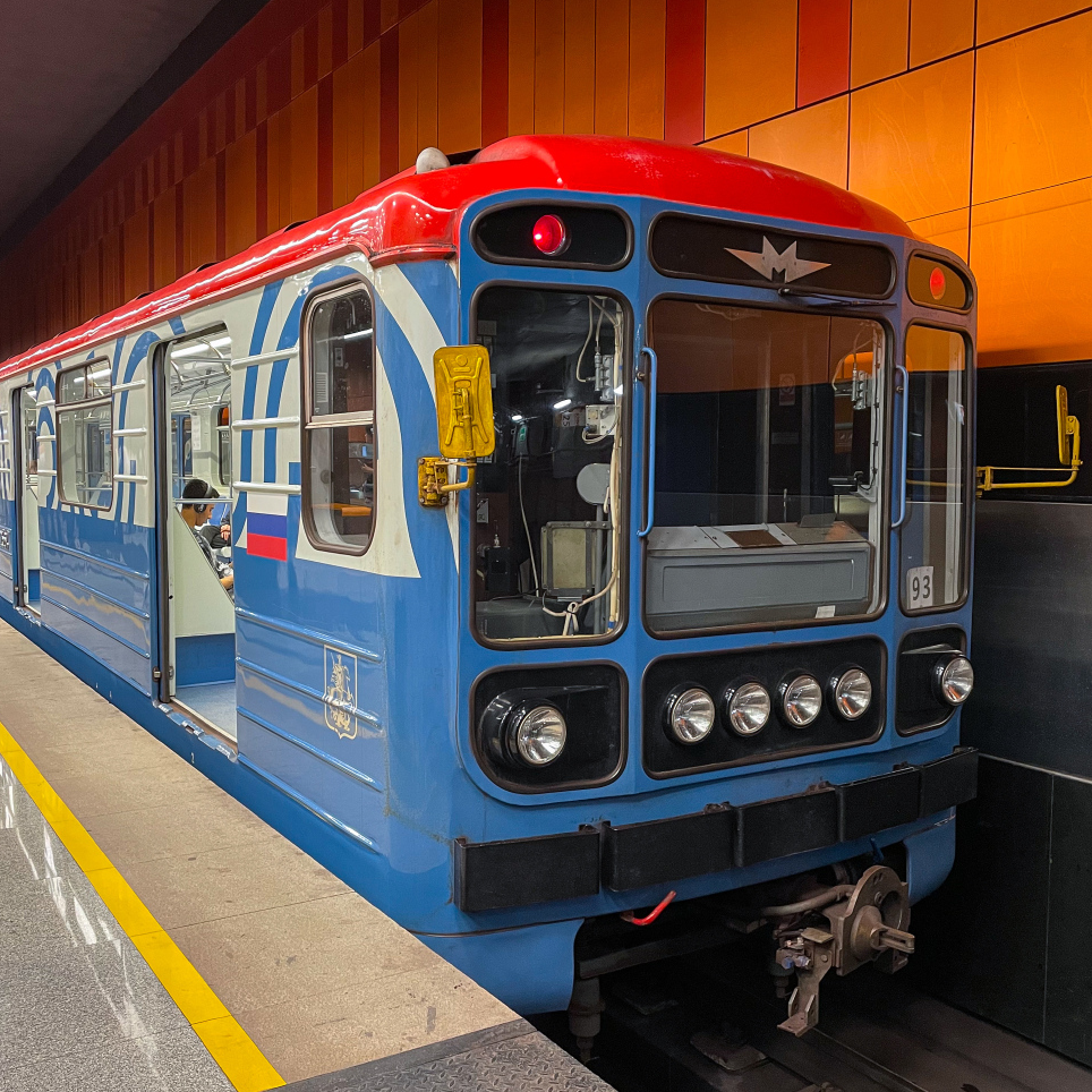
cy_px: 548
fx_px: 1106
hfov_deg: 52.4
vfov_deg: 52.5
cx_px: 476
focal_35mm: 31
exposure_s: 1/50
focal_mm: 4.2
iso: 200
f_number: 1.6
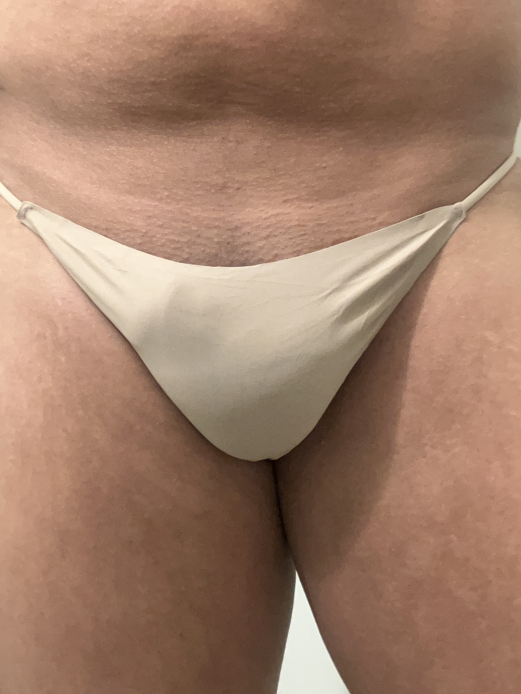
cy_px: 290
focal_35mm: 42
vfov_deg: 44.6
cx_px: 241
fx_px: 842
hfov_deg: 34.4
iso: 320
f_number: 2.2
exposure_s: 1/30
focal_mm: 2.87
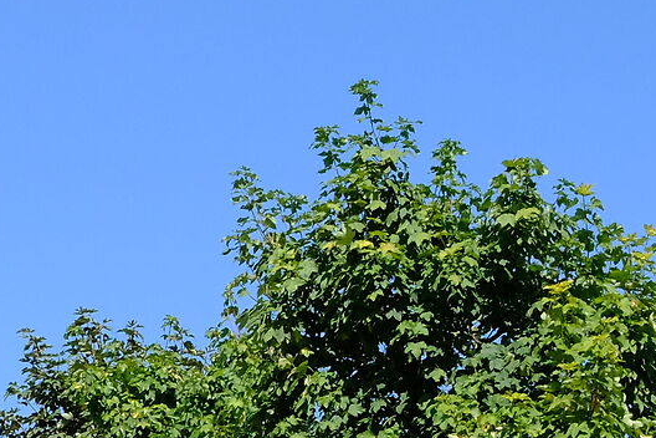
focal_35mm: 159
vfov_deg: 8.6
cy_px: 472
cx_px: -552
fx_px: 2897
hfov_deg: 11.8
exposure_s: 1/500
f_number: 11
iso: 800
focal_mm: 23
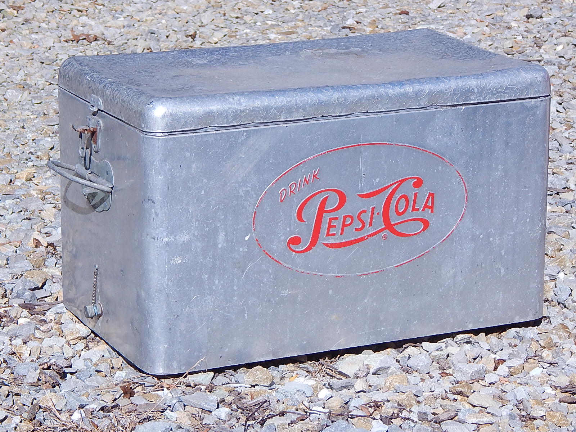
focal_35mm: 131
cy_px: 216
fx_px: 2180
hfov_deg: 15.1
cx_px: 288
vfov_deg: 11.3
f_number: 4.8
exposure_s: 1/1000
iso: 125
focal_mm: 23.4
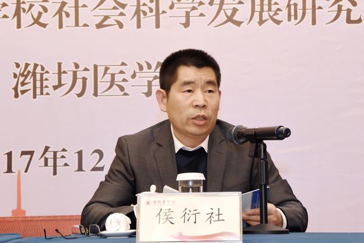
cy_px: 122
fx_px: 940
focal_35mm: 93
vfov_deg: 14.7
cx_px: 182
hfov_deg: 21.9
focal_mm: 62
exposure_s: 1/40
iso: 1250
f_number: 8
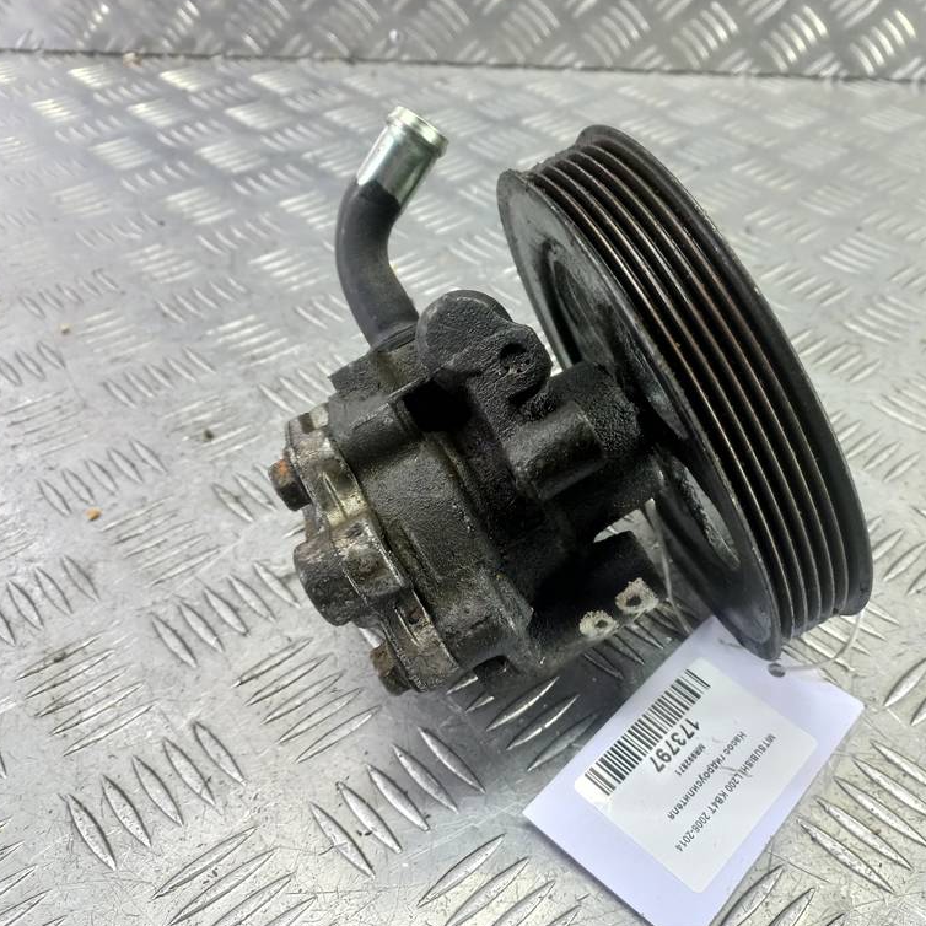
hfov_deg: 53.7
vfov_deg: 54.0
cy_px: 461
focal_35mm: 30
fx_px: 908
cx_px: 555
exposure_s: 1/50
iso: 125
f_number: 1.8
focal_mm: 4.6
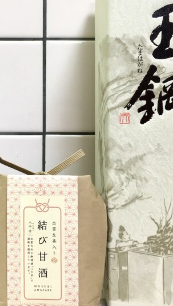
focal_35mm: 47
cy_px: 147
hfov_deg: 25.1
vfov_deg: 43.7
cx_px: 37
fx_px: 383
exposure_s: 1/30
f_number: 2.2
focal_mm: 4.15
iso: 50
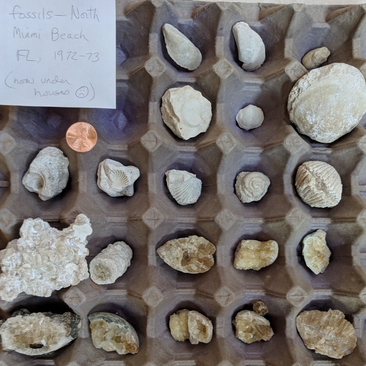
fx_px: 455
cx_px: 171
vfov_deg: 43.6
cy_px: 224
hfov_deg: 43.8
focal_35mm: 38
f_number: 2
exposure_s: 1/60
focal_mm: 4.67
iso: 175
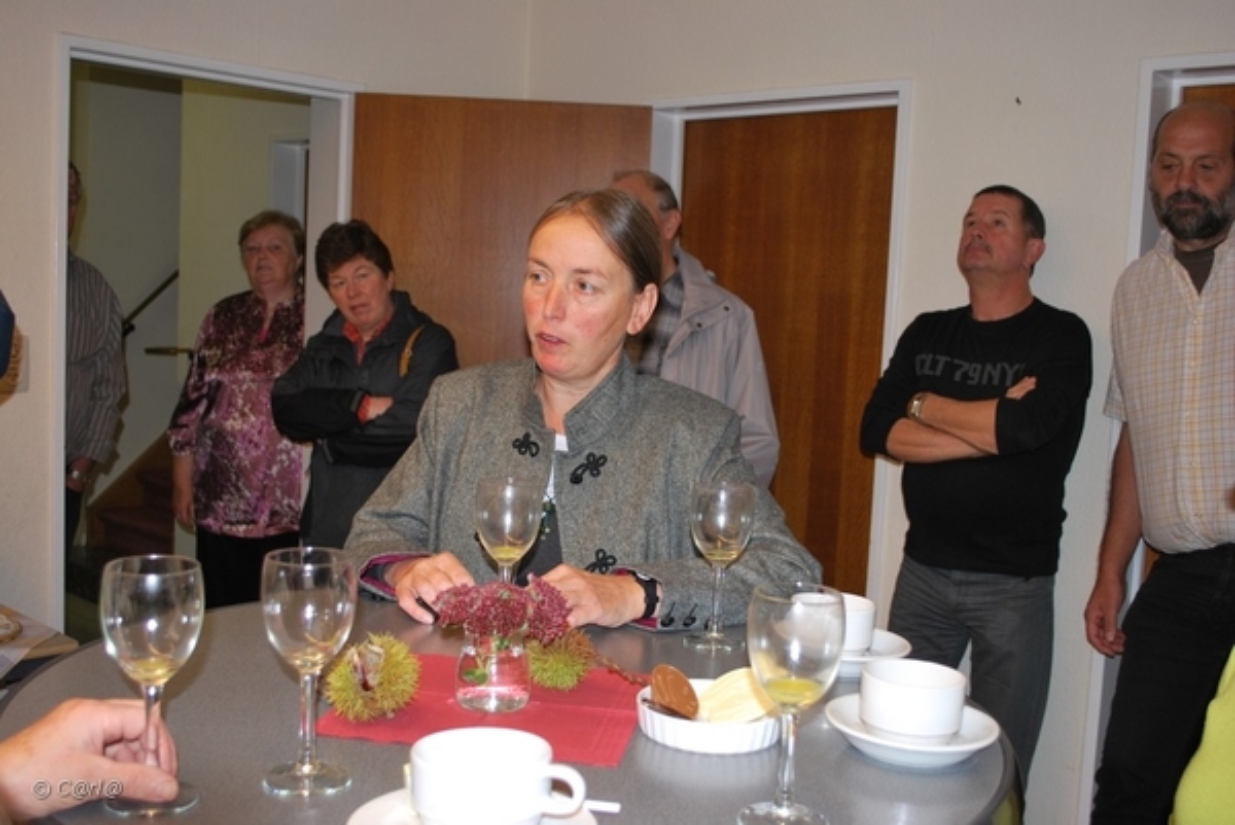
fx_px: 1339
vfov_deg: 34.3
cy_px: 412
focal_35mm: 39
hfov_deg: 49.5
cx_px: 618
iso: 200
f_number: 4.2
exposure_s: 1/60
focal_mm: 26
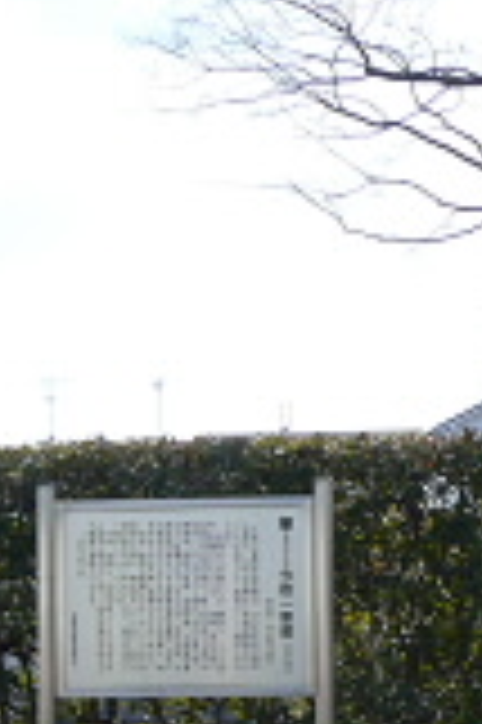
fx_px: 1872
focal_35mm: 93
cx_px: 653
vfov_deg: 21.6
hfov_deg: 14.0
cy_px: 603
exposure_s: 1/320
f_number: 5.6
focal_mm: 6
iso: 80
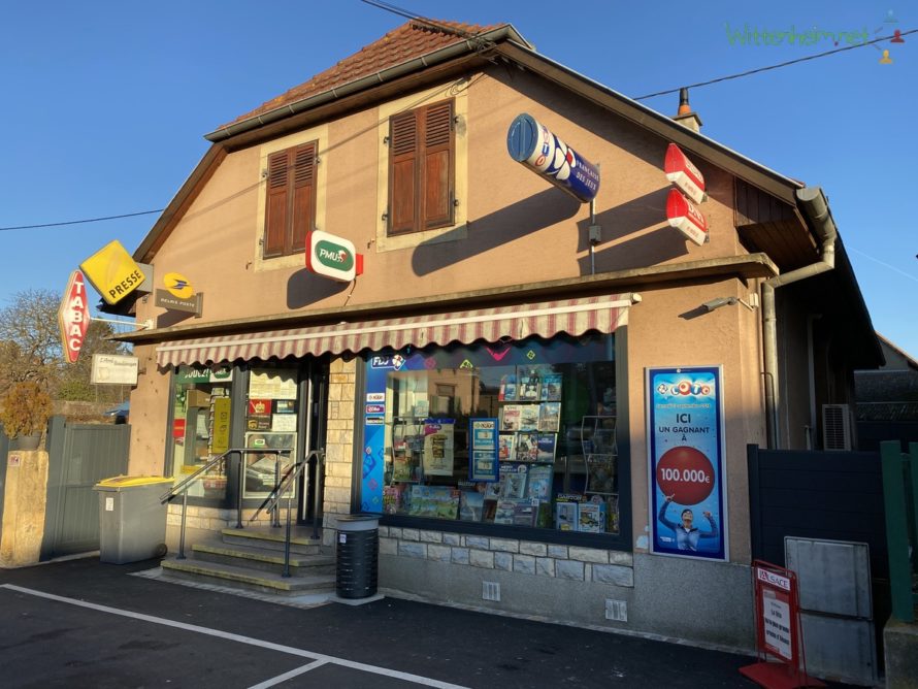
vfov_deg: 53.1
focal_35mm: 26
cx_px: 459
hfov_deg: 67.3
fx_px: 690
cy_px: 344
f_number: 1.8
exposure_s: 1/1431
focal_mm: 4.25
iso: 32
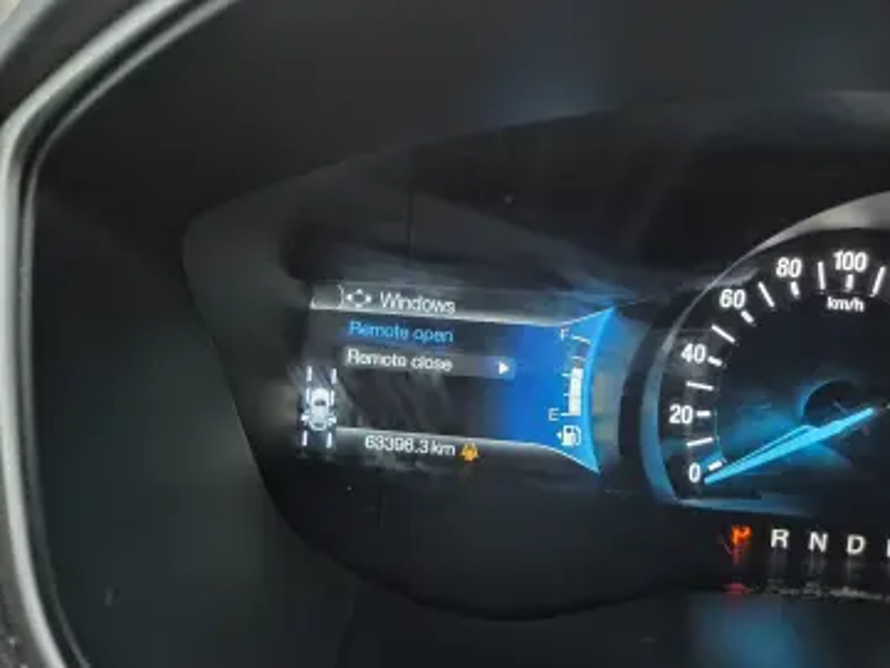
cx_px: 445
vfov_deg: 58.9
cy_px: 334
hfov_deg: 73.9
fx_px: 591
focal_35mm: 23
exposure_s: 1/31
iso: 500
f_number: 1.8
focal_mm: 5.4
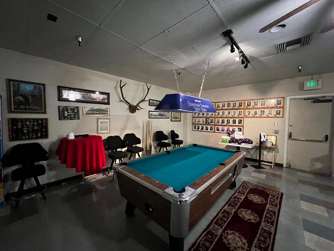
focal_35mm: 13
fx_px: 125
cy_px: 126
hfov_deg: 106.2
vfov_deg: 89.9
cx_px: 167
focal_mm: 1.57
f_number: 1.8
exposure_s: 1/40
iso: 1000
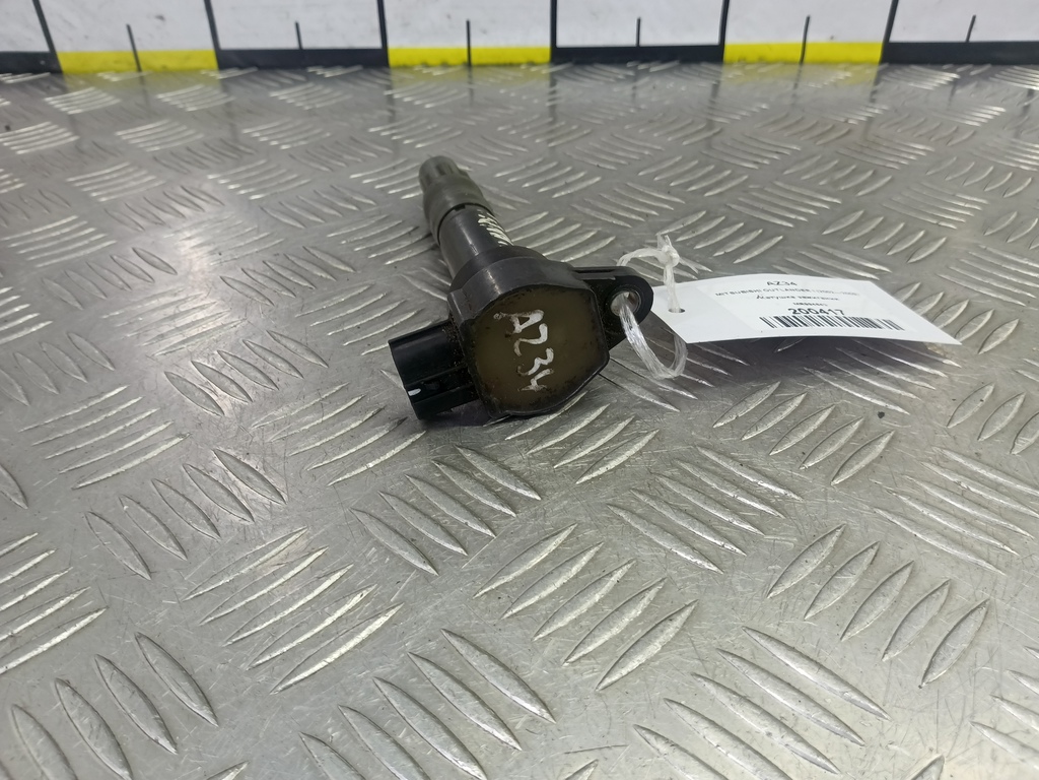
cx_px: 520
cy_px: 390
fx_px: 690
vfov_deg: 58.9
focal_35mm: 23
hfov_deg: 73.9
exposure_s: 1/50
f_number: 1.6
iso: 128
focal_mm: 4.11
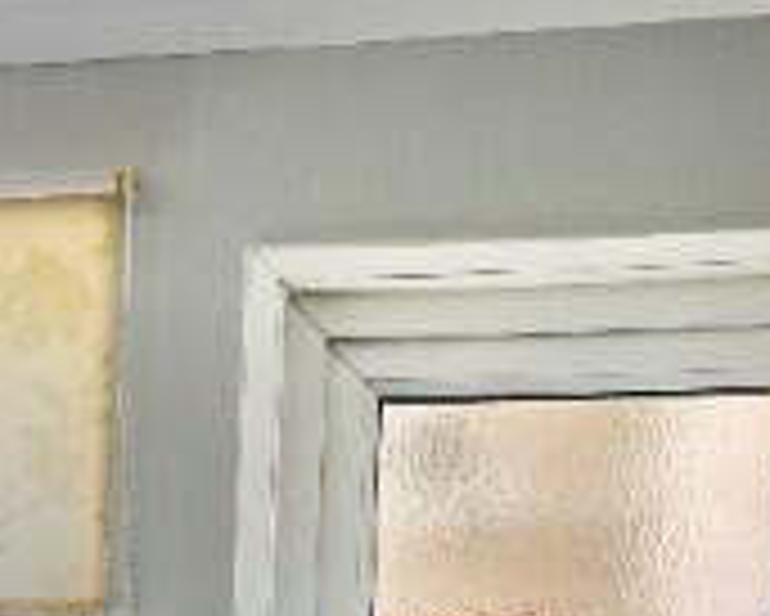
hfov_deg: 17.8
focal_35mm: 93
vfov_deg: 14.8
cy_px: 1054
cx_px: -473
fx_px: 2116
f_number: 4
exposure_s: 1/60
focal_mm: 11
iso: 160
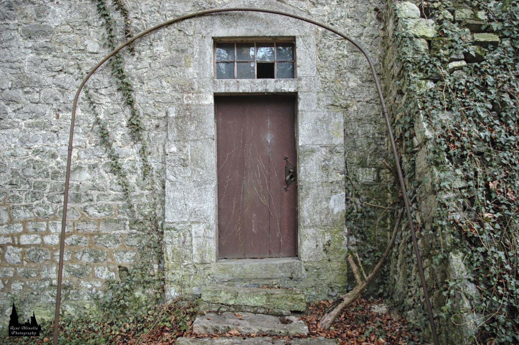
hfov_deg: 67.4
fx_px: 389
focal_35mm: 27
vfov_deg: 47.9
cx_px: 260
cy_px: 172
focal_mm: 18
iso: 200
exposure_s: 1/15
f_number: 3.5
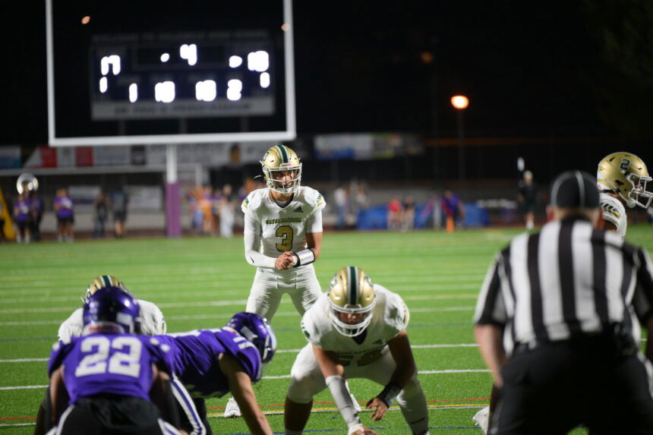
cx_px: 326
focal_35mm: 200
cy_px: 218
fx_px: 3627
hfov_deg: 10.3
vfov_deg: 6.9
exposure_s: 1/640
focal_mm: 200
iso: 3200
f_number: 2.8
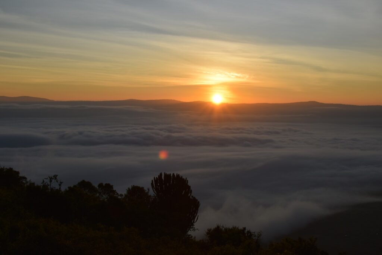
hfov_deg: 37.8
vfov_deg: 25.8
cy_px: 128
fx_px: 557
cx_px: 191
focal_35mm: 52
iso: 200
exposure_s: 1/500
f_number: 11
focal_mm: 35
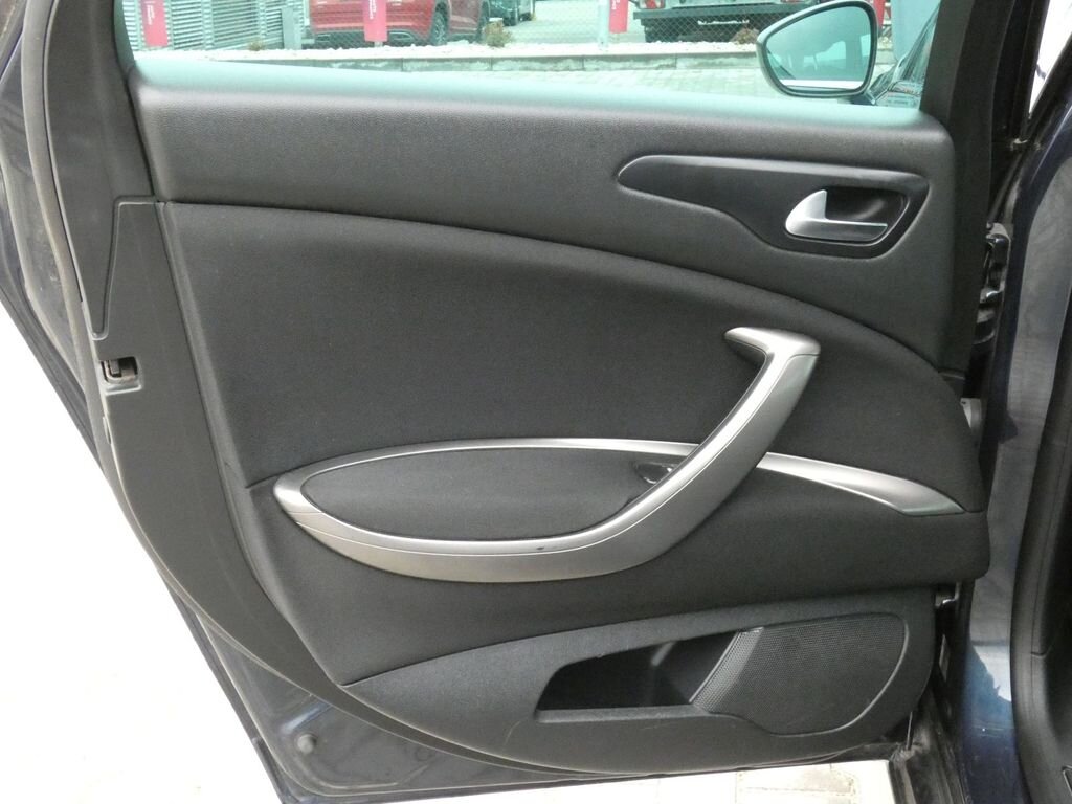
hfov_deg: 43.9
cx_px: 536
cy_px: 402
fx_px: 1332
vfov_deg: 33.6
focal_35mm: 43
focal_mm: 7.8
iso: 1600
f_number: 5.6
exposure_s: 1/80
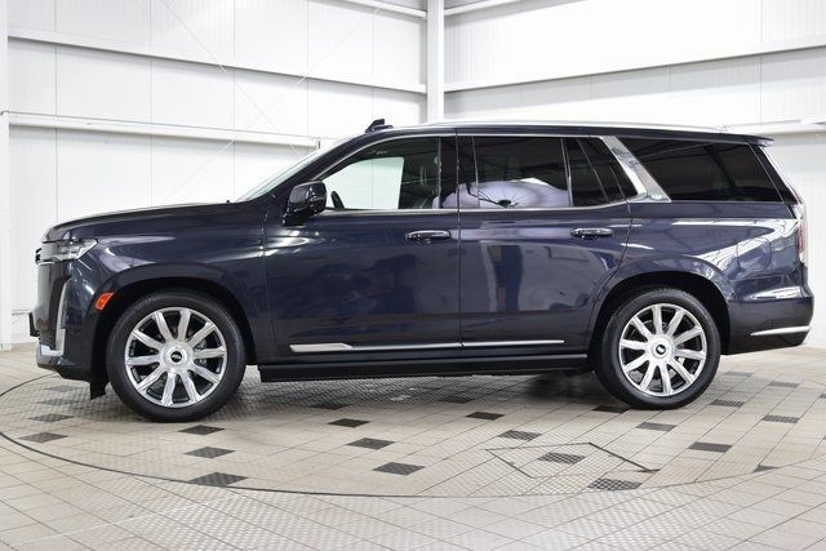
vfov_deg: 30.9
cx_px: 413
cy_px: 276
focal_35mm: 44
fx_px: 998
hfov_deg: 45.0
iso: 720
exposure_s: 1/15
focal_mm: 29
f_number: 6.3
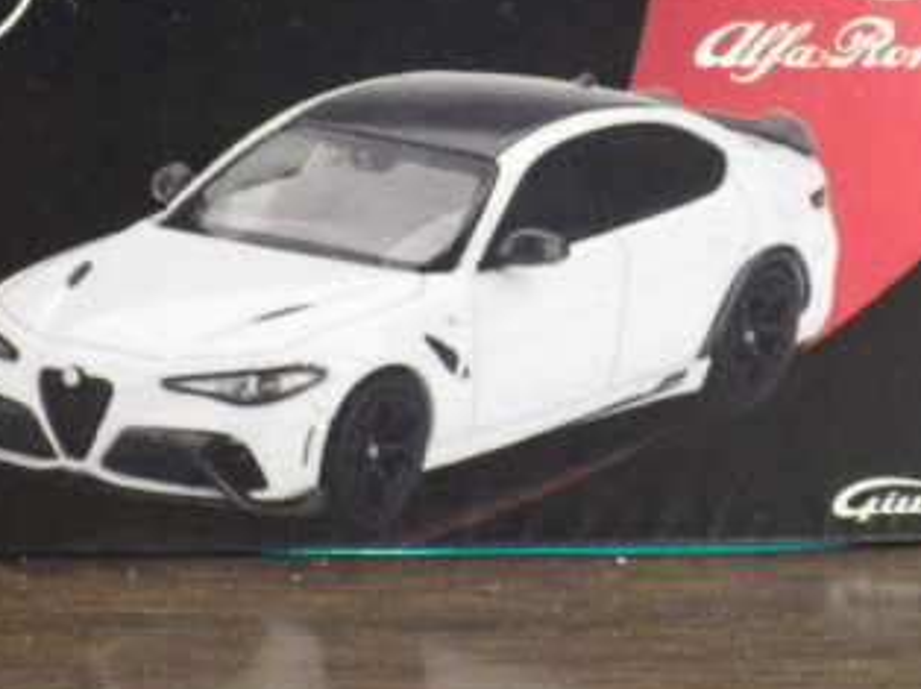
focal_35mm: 102
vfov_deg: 14.4
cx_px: 449
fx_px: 2712
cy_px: 120
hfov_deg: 19.3
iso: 1250
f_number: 3.8
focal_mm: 9
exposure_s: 1/25
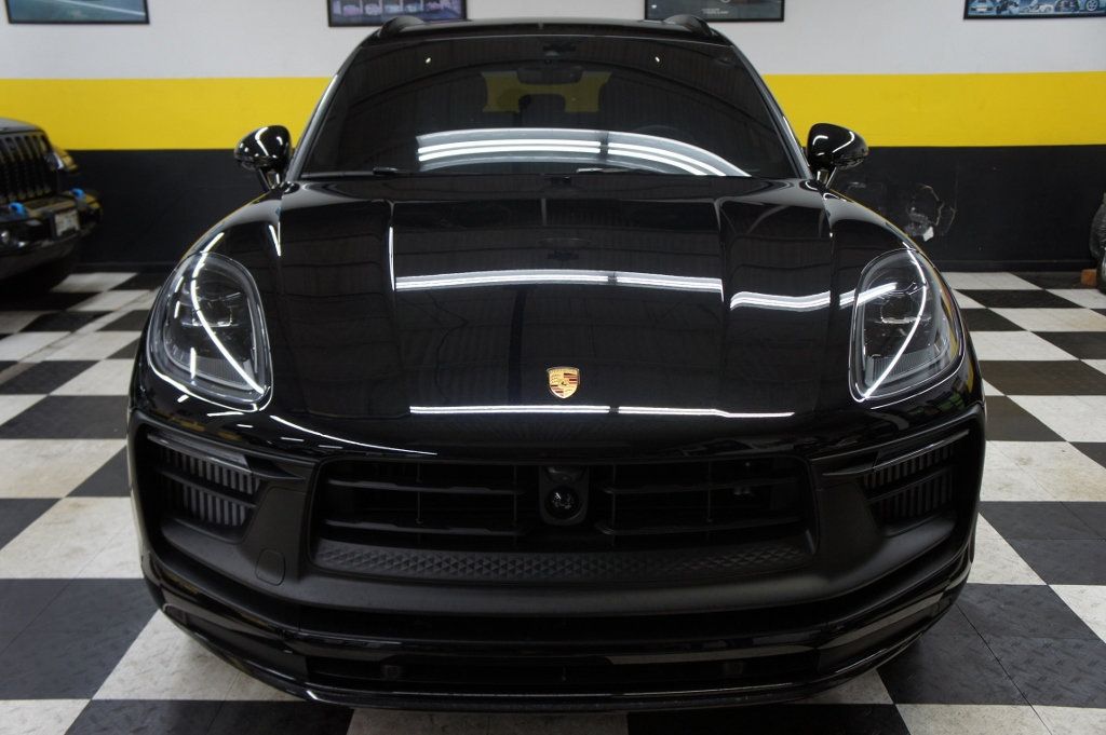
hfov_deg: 57.3
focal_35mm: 33
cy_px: 368
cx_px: 553
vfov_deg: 39.9
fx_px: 1013
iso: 320
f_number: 4
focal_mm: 22
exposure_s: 1/40
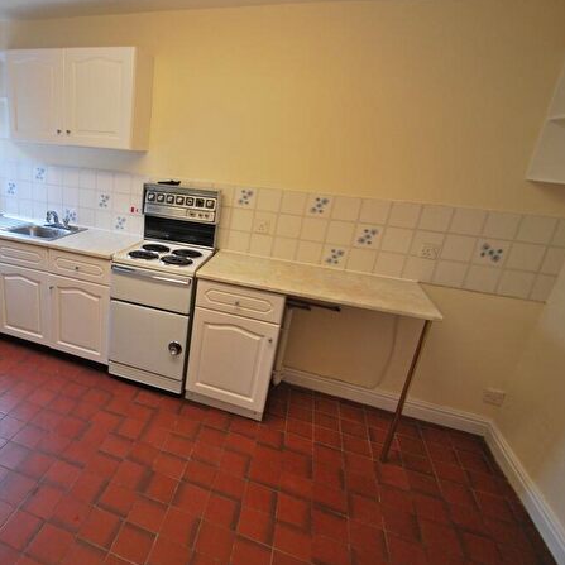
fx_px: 369
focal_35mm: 20
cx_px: 157
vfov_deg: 74.8
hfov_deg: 70.9
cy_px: 272
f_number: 3.5
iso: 320
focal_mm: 10
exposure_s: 1/30
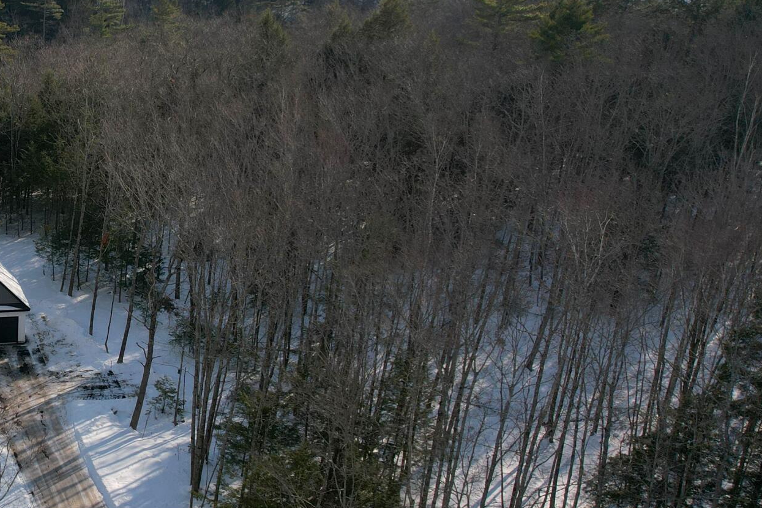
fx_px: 1122
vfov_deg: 25.5
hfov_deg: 33.9
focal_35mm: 53
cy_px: 274
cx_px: -20
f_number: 2.8
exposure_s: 1/640
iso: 100
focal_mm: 8.38
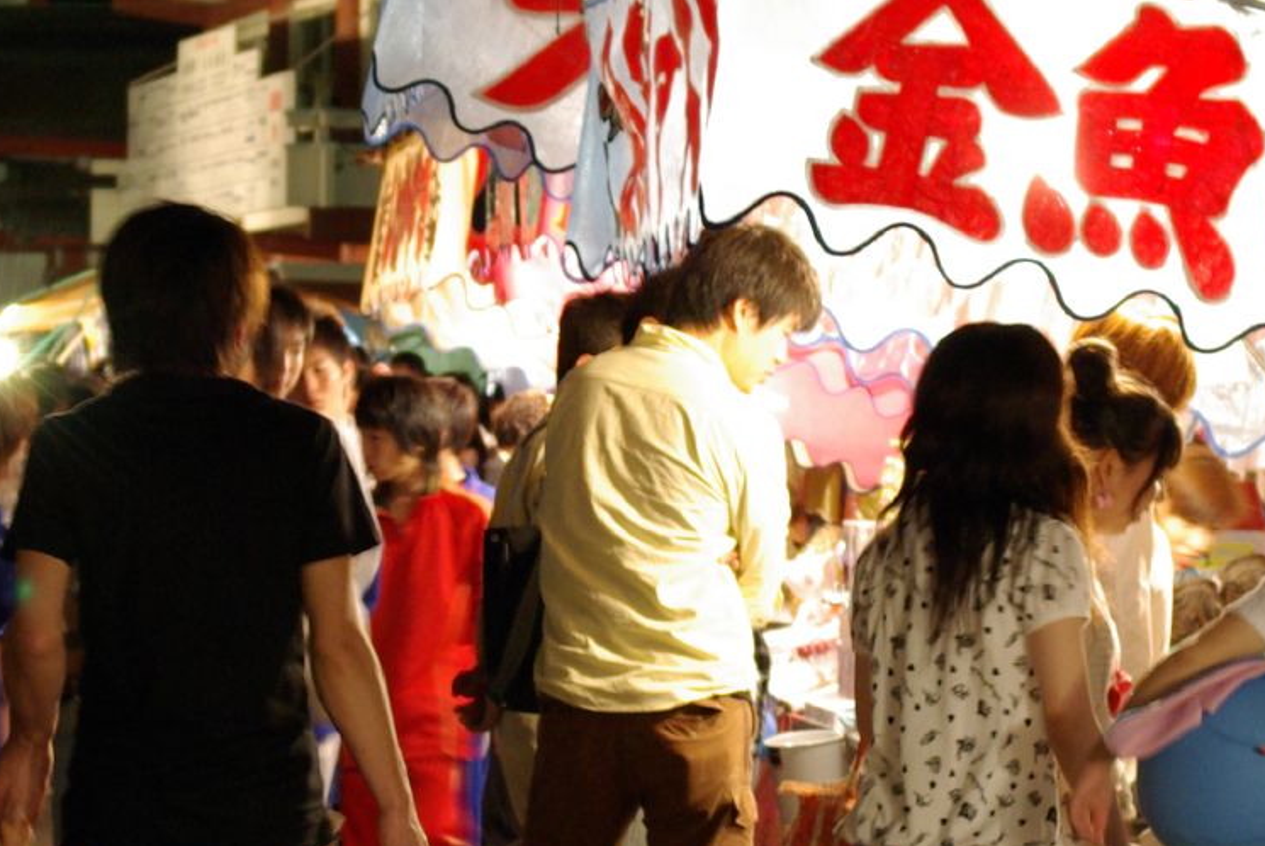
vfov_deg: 8.3
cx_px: 764
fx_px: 5802
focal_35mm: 165
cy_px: 430
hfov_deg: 12.4
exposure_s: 1/10
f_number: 4
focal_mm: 40
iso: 640
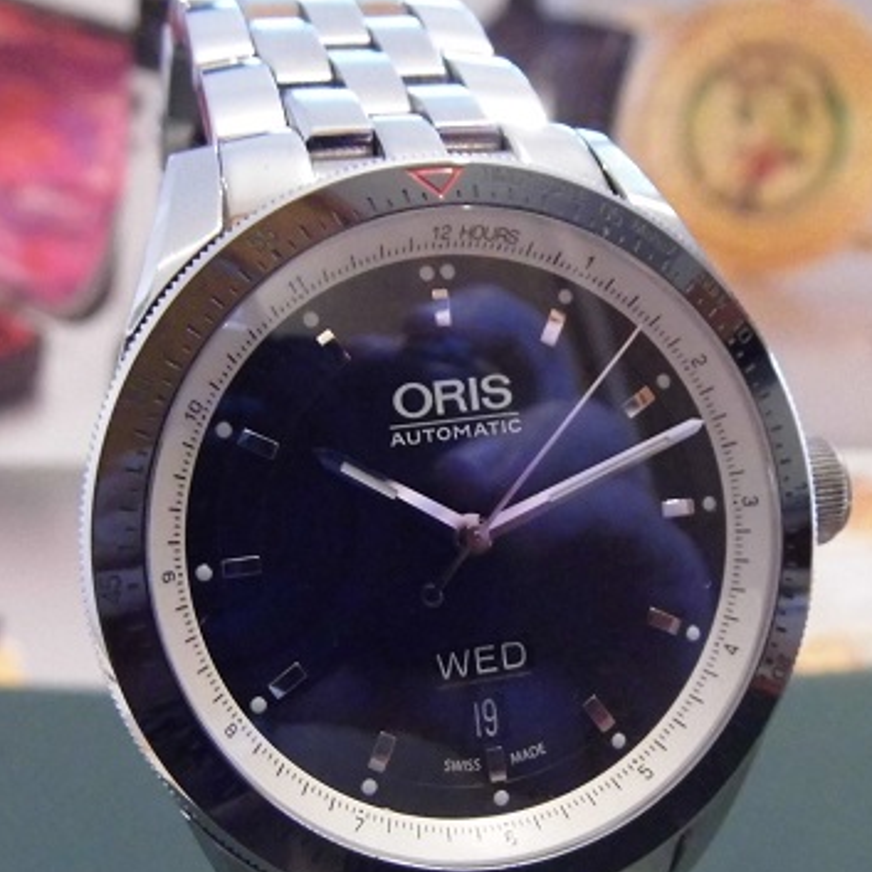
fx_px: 997
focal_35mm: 35
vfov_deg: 46.9
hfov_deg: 47.2
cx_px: 442
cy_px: 531
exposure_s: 1/30
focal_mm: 5.2
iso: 800
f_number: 3.2
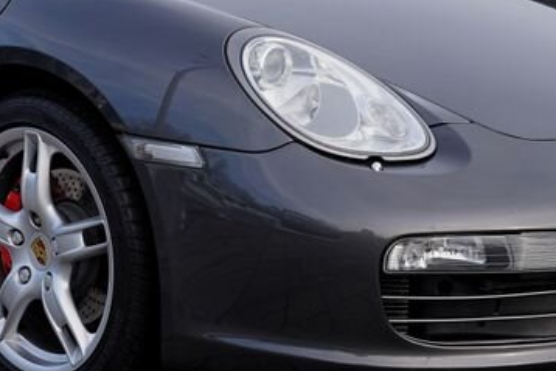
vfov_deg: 10.9
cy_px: 117
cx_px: 144
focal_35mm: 126
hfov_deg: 16.2
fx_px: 1947
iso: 100
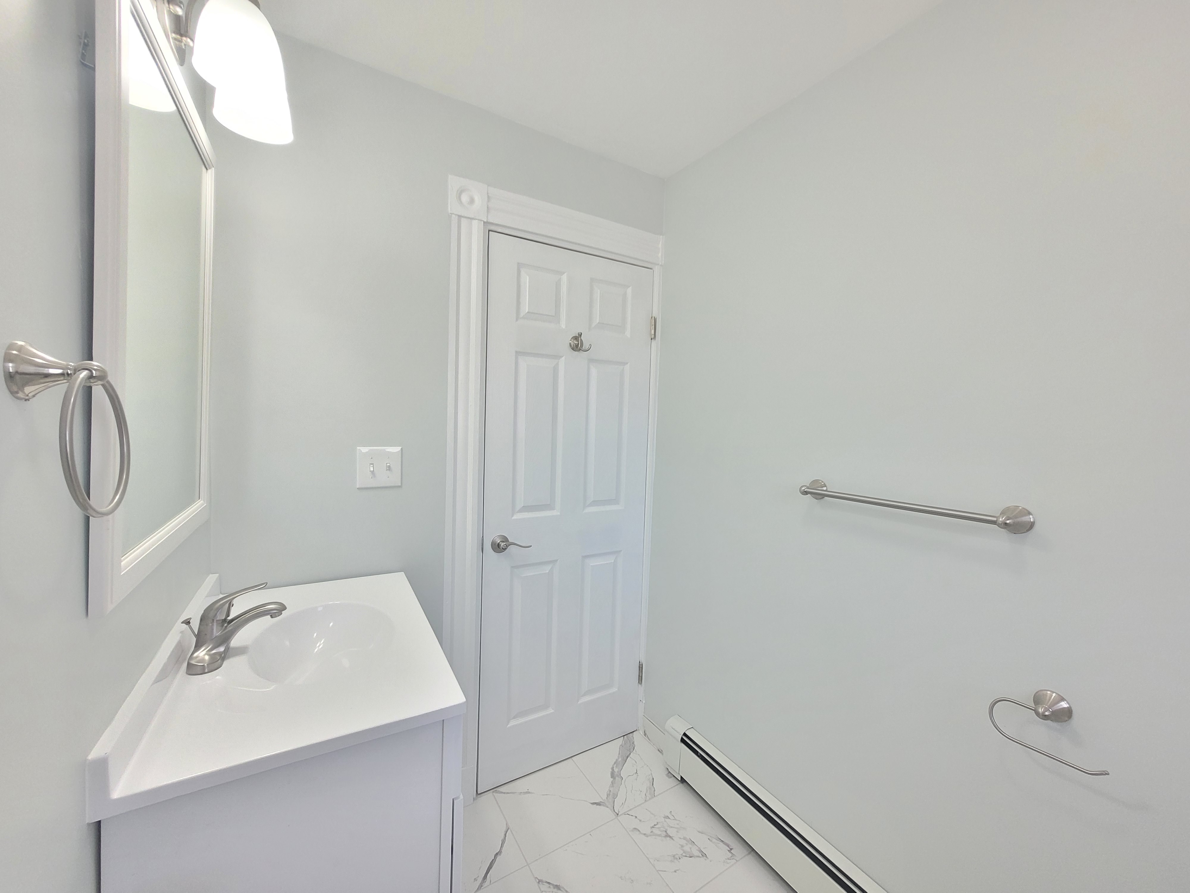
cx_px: 595
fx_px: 447
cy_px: 446
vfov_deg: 89.9
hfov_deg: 106.2
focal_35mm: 13
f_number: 2.2
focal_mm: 1.74
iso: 125
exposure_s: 1/60
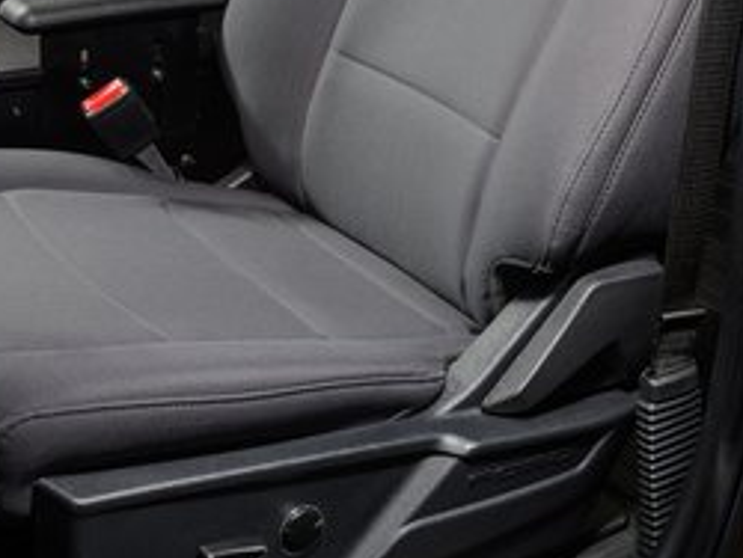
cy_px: -24
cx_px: 374
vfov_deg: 17.3
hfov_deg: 23.5
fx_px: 1783
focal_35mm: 83
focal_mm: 24
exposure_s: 1/200
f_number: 8
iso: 100
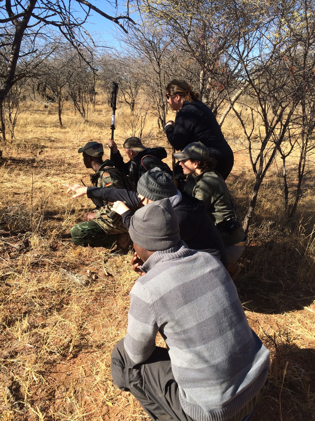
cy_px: 210
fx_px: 352
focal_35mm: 29
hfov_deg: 48.2
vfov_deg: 61.7
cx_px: 158
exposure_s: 1/977
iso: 32
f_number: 2.2
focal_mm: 4.15
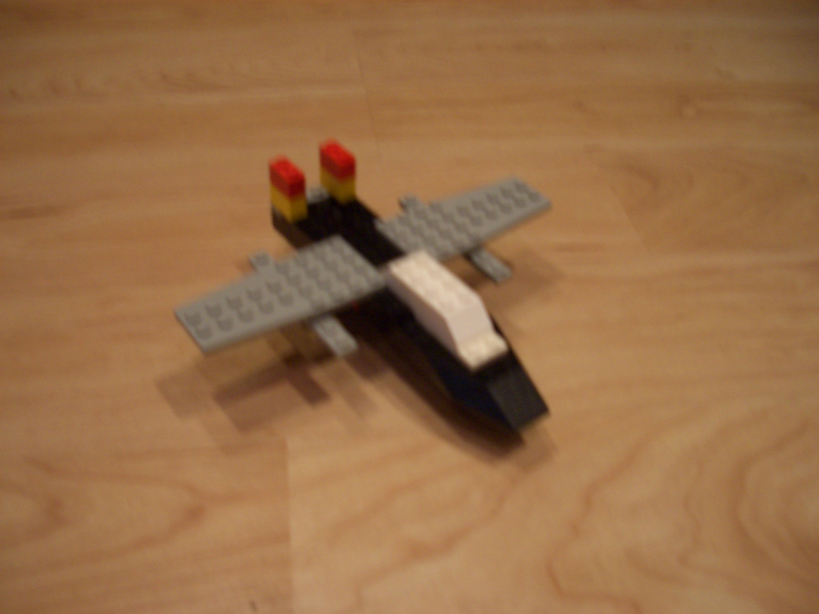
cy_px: 307
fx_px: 828
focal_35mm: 35
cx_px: 410
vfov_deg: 40.7
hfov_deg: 52.6
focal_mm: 5.8
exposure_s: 1/20
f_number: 2.6
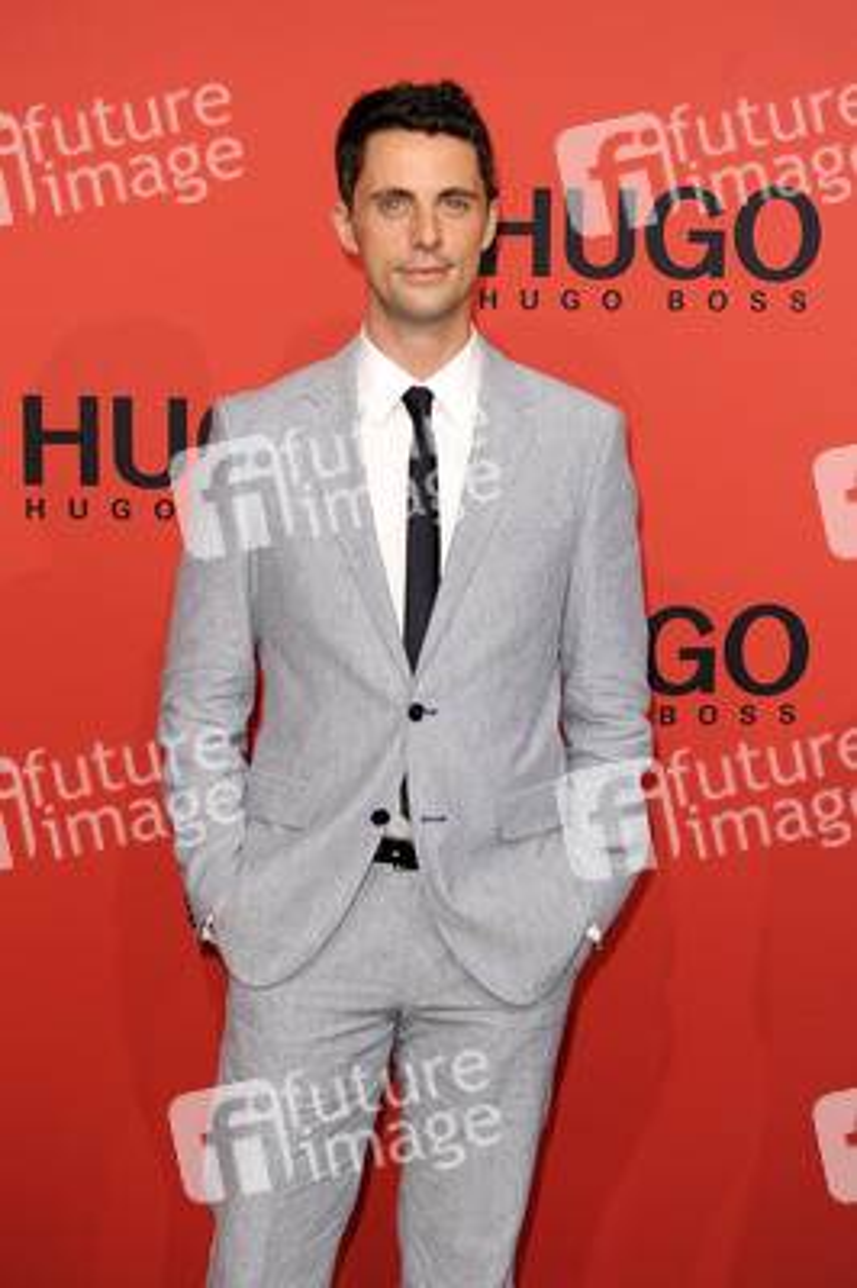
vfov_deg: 28.9
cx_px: 428
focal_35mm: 70
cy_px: 644
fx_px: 2504
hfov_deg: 19.4
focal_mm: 70
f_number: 5.6
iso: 800
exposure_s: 1/160
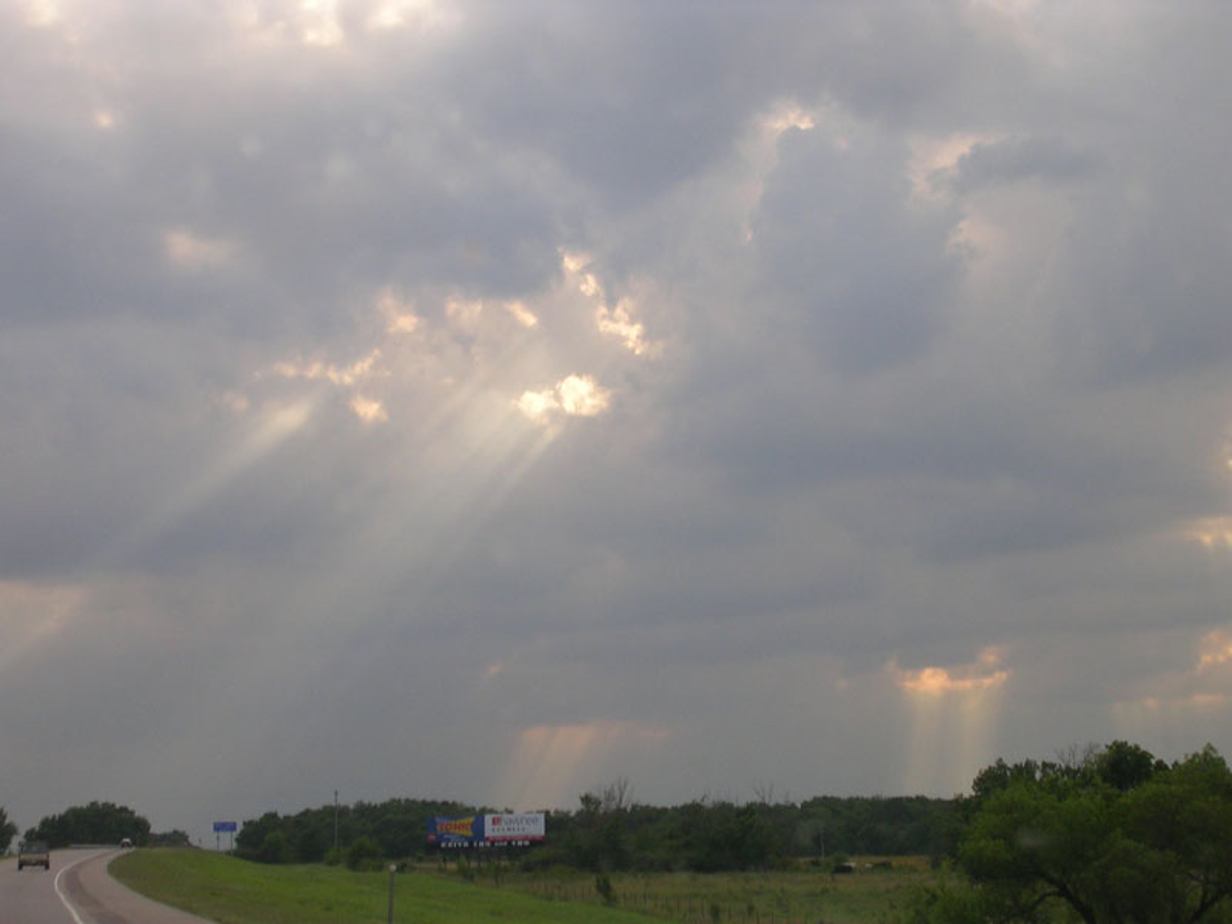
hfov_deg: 19.6
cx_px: 616
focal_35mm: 100
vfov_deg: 14.8
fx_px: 3559
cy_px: 462
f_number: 4.5
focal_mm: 15.2
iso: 50
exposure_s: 1/236
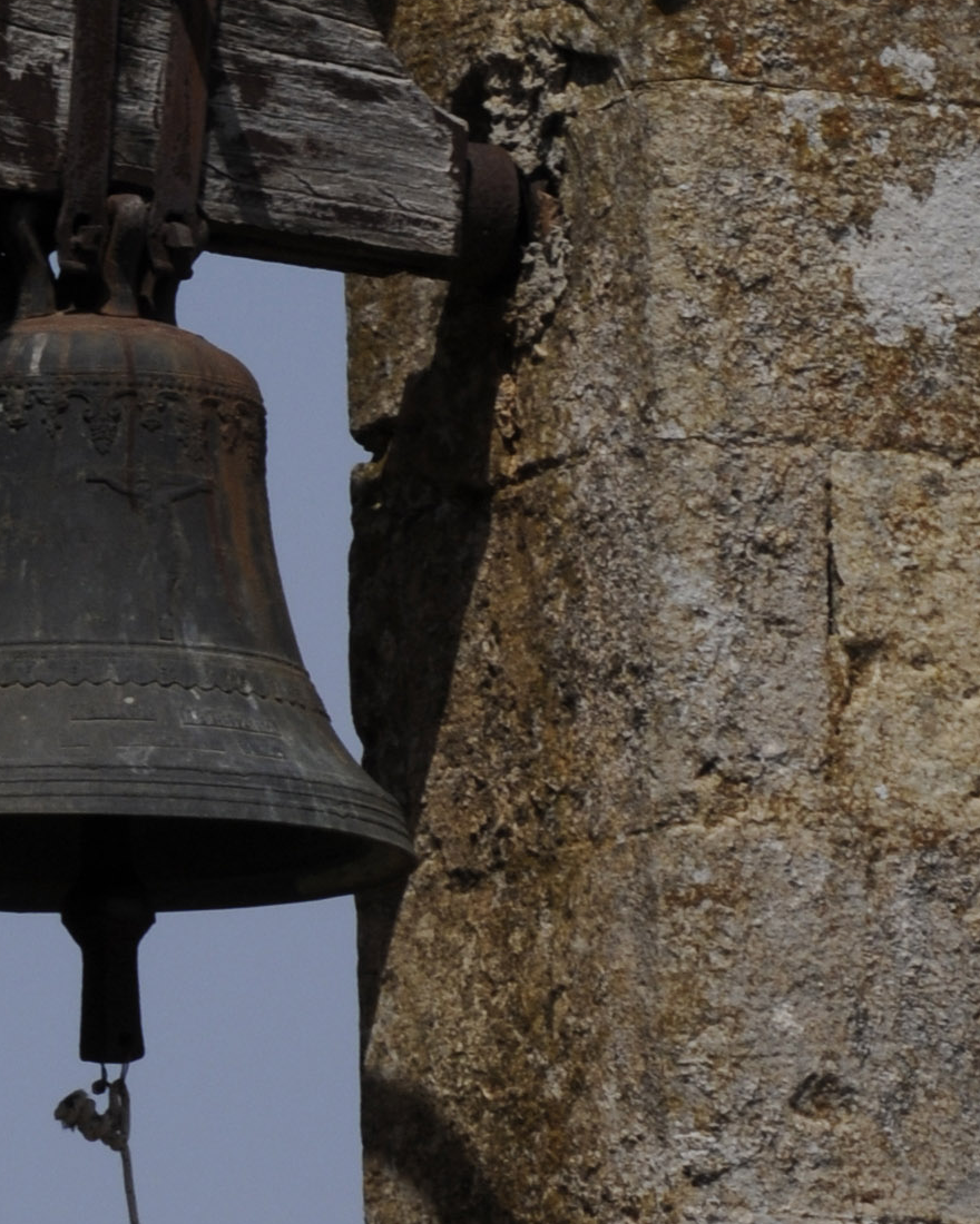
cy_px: -17
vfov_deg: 3.1
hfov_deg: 2.5
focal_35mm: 614
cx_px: 14
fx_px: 22261
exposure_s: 1/400
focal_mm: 112
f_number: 14
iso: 200
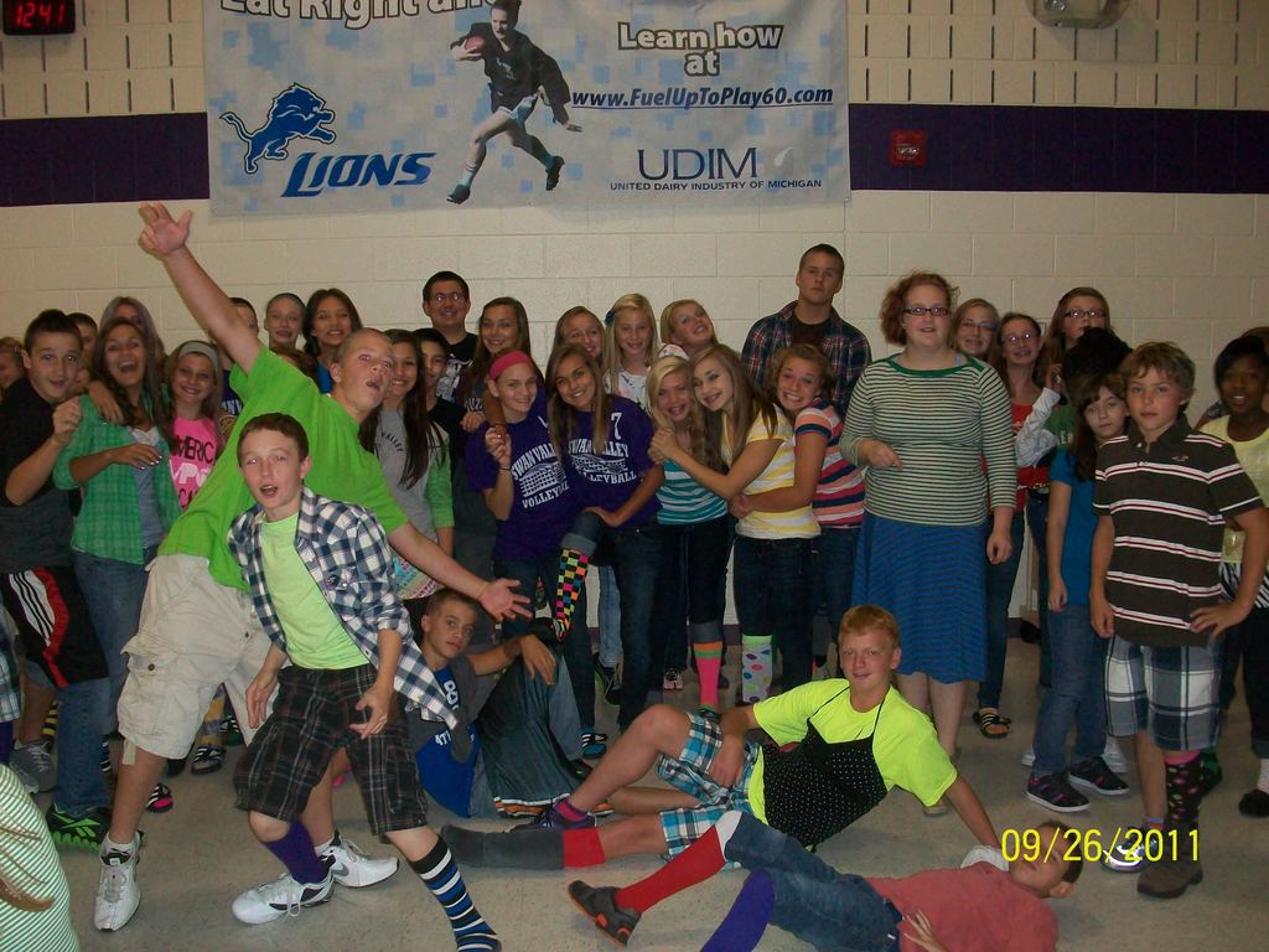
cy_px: 476
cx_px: 634
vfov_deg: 41.8
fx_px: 1246
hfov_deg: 54.0
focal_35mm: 34
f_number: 2.8
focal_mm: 5.7
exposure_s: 1/60
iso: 160
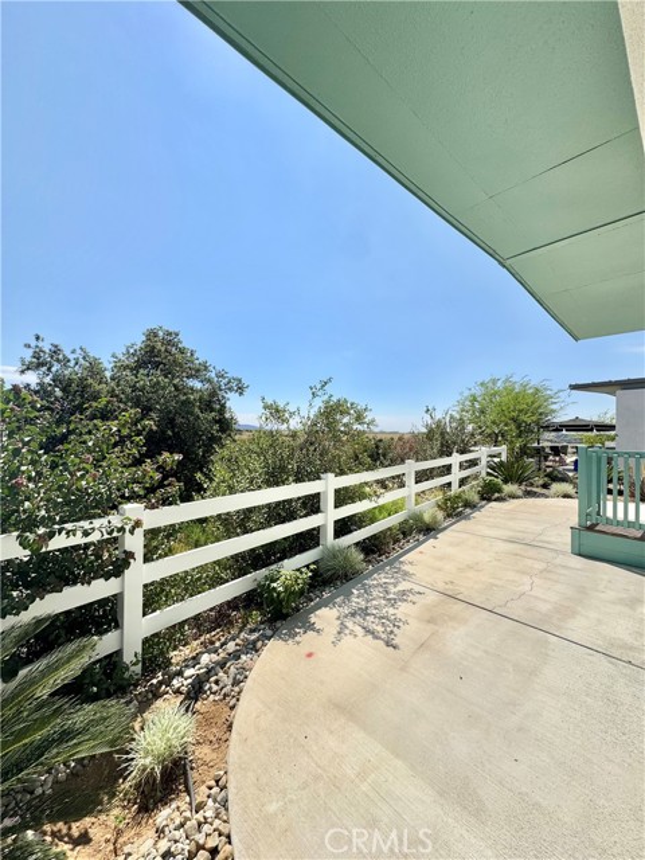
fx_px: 348
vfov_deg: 102.1
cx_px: 322
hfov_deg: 85.7
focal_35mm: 14
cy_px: 430
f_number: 2.2
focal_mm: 2.22
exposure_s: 1/3546
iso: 50
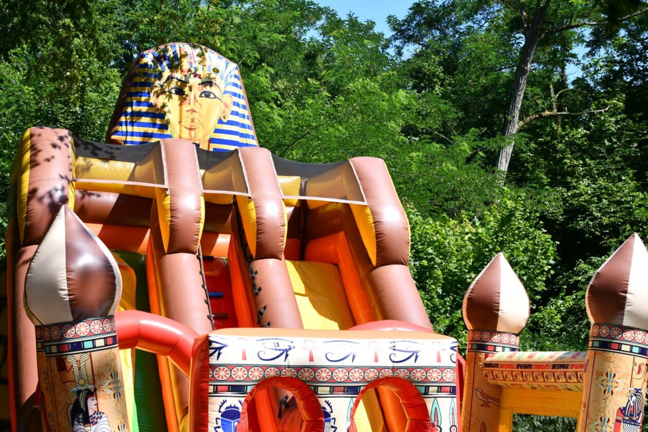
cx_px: 324
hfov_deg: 33.4
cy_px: 216
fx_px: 1080
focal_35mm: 60
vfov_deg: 22.6
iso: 110
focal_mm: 40
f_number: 8
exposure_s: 1/250
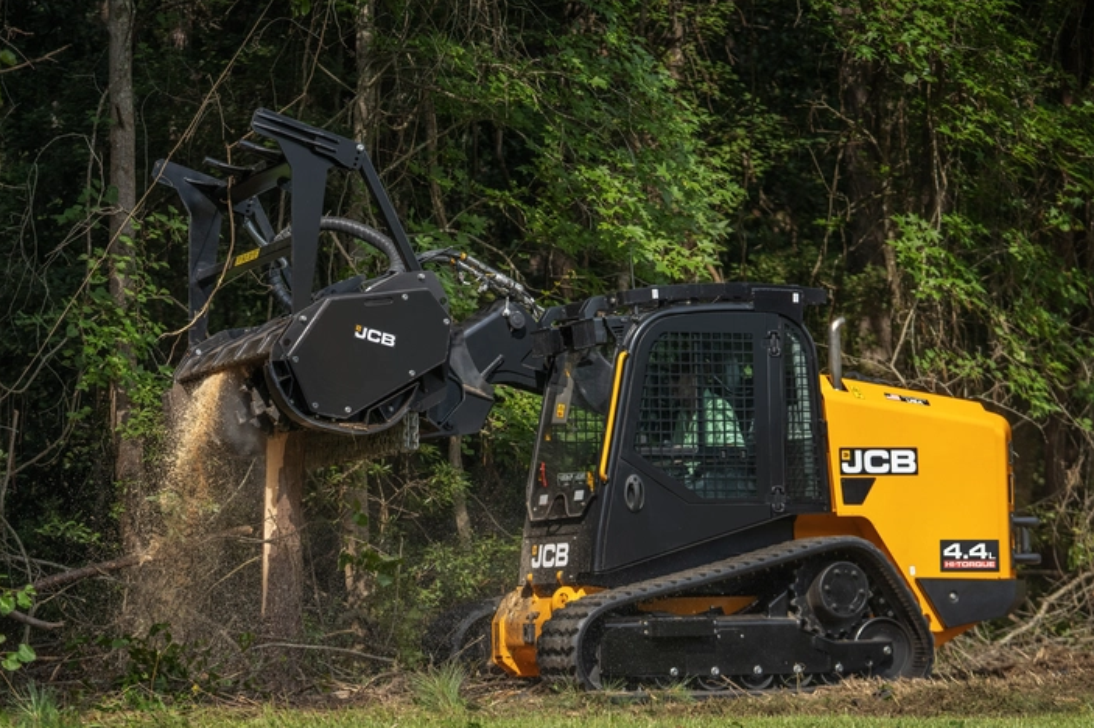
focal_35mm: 107
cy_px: 348
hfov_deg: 19.1
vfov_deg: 12.8
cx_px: 510
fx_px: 3250
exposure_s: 1/8000
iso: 800
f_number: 3.5
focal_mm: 94
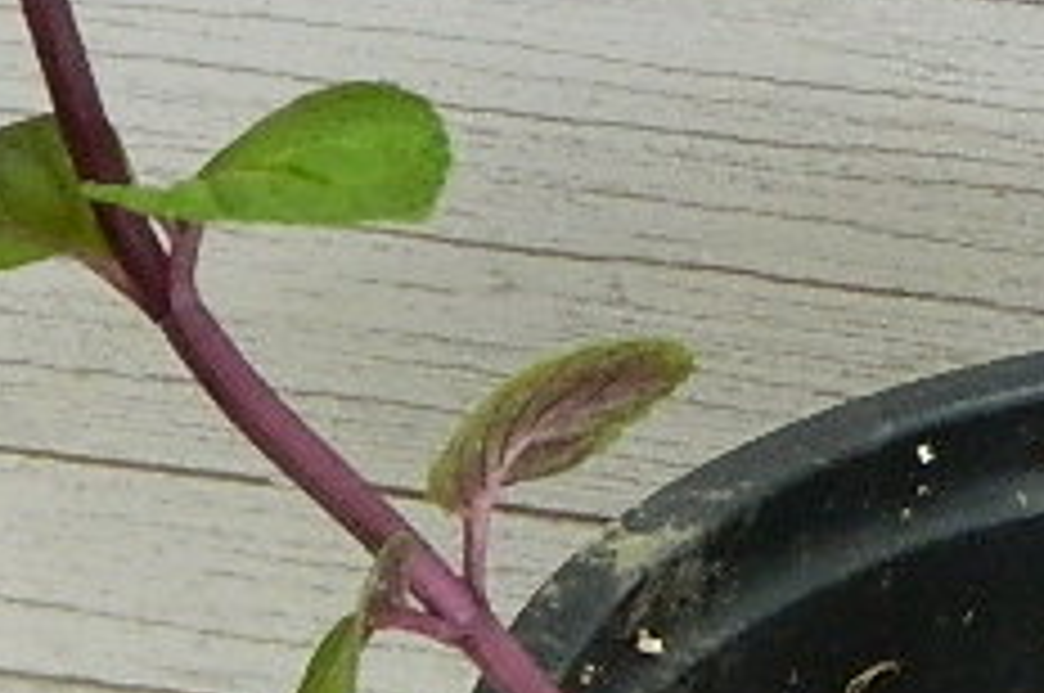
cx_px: 990
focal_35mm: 216
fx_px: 6255
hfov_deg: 9.5
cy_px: 148
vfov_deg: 6.3
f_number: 3.6
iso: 400
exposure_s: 1/100
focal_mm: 8.4
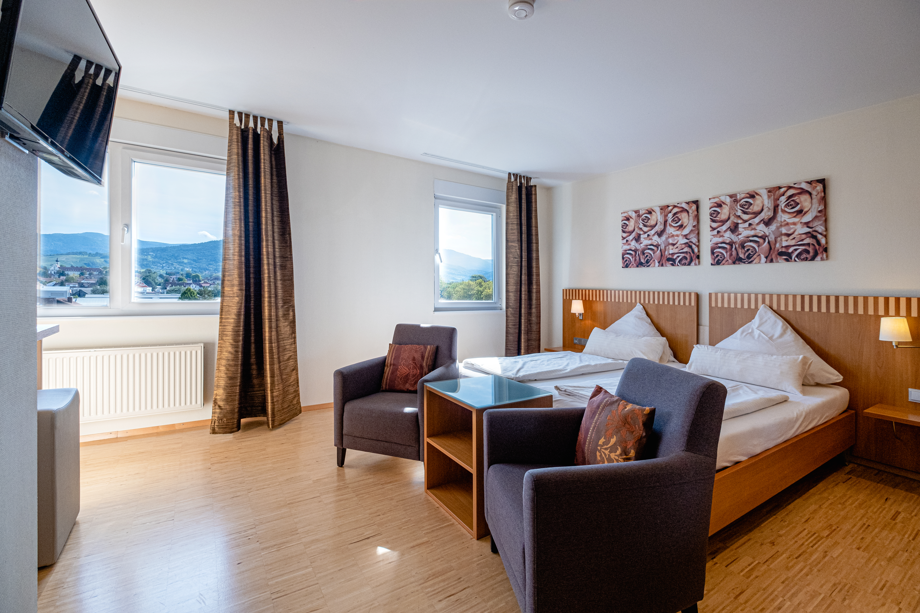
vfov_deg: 77.3
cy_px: 306
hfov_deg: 100.4
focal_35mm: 15
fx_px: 383
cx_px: 460
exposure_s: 1/500
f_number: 4
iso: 1000
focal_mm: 10
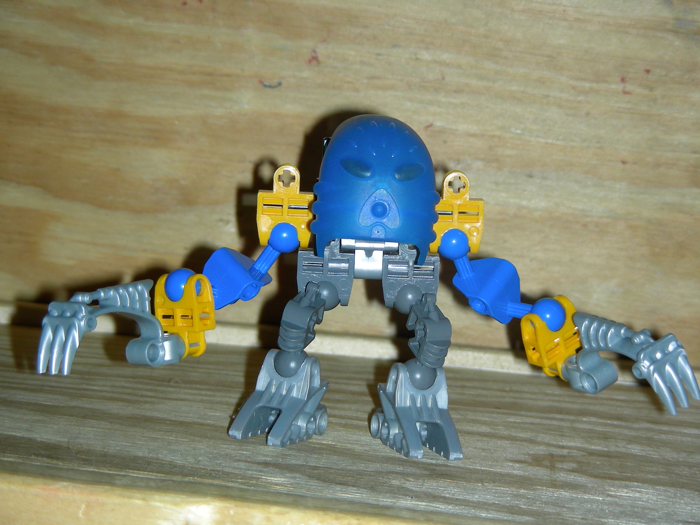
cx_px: 350
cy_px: 262
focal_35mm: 113
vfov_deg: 13.1
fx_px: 2285
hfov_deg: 17.4
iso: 50
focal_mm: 18.9
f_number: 3.5
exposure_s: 1/120
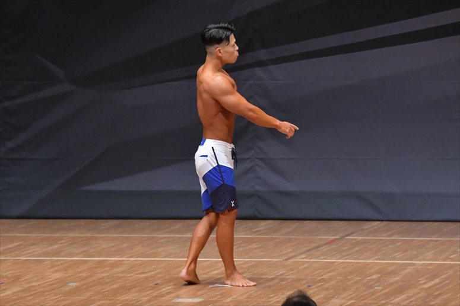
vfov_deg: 4.6
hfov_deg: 6.9
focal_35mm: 300
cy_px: 153
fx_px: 3832
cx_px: 230
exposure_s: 1/400
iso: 6400
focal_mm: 200
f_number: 5.6
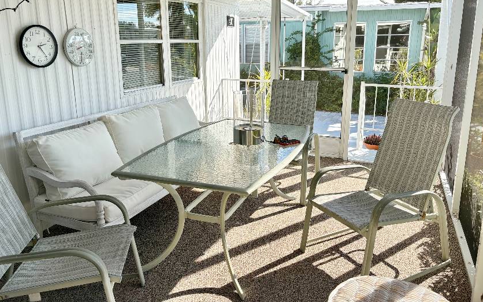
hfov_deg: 66.5
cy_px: 126
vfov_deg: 44.4
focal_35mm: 28
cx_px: 245
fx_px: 369
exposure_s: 1/840
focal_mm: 5.96
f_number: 1.6
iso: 64
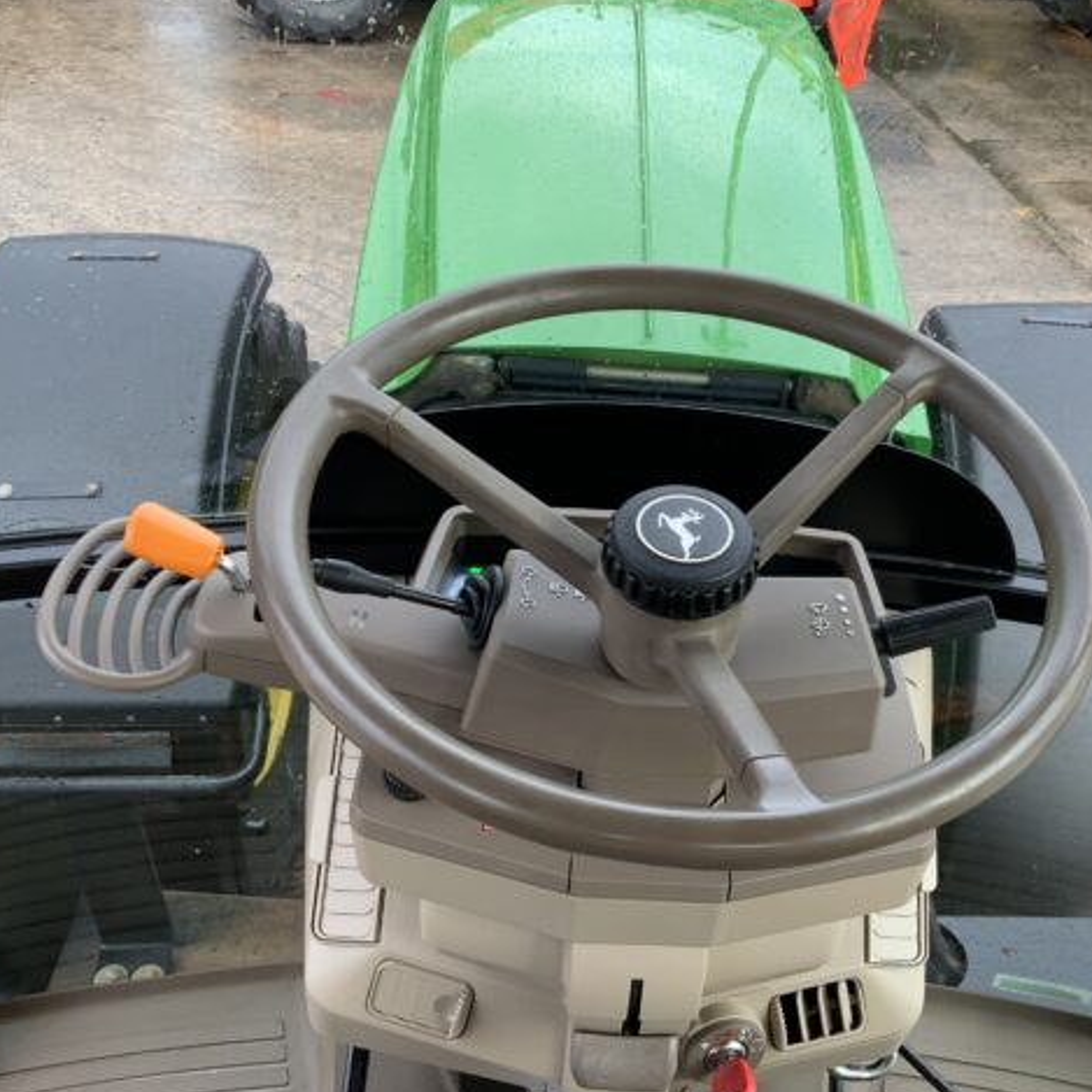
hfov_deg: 46.8
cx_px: 682
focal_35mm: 35
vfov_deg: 47.2
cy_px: 545
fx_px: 1249
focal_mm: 3
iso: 25
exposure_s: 1/122
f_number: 1.8
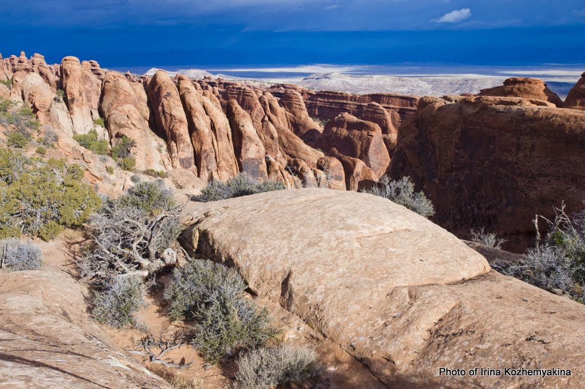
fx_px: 731
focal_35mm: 45
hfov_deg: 43.6
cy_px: 194
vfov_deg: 29.8
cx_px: 292
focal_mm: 30
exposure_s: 1/400
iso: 200
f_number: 9
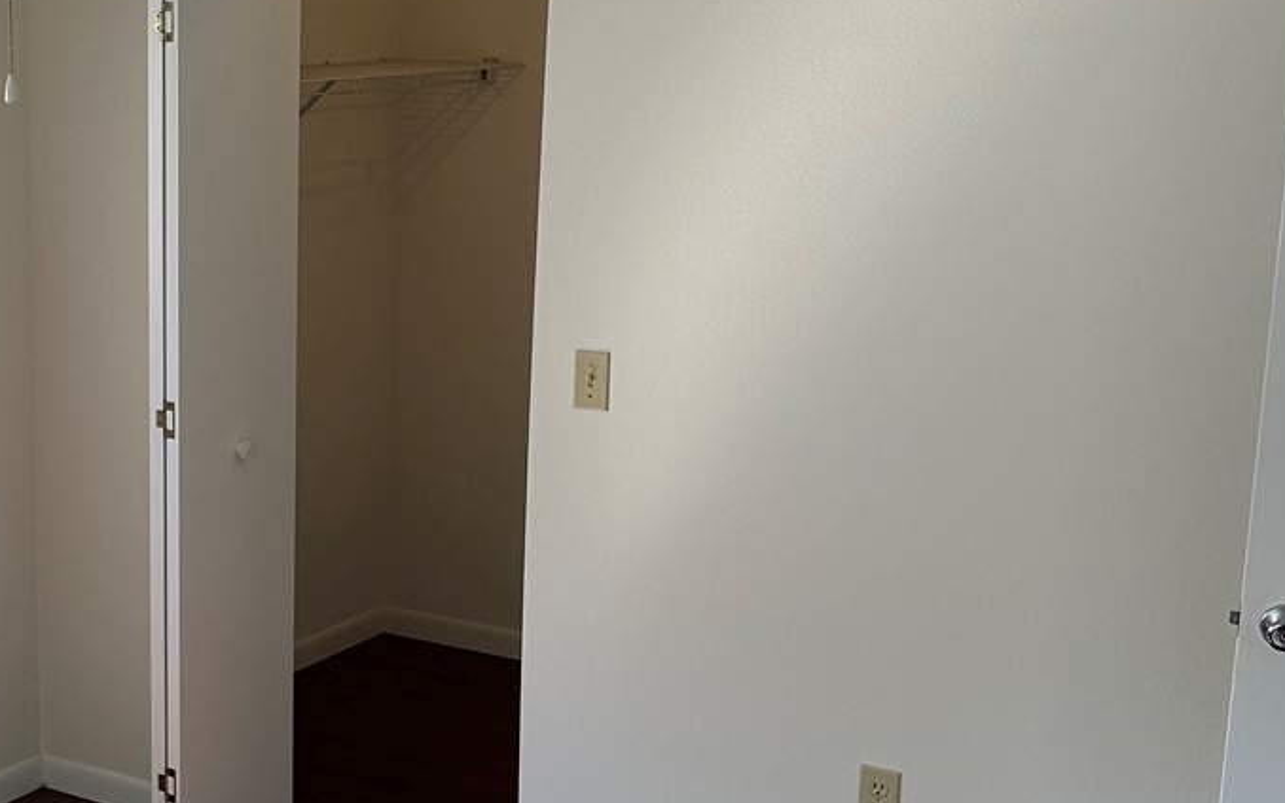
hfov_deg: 32.3
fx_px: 2102
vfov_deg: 21.6
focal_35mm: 60
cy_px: 443
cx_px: 129
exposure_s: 1/171
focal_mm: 6.86
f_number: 1.78
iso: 80
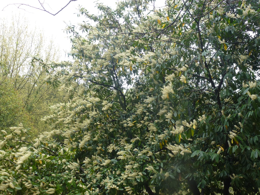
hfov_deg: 49.0
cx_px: 130
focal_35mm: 38
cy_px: 98
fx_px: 285
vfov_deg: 37.7
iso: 125
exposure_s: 1/80
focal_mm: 6.8
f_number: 3.8
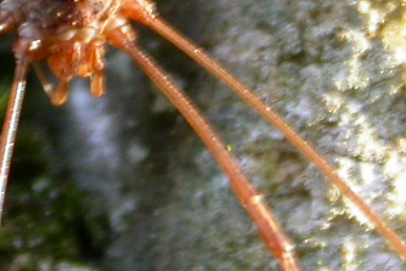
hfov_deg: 6.2
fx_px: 3734
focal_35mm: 331
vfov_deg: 4.1
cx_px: 78
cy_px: -51
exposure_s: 1/19.6
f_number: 3.6
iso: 100
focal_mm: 17.3
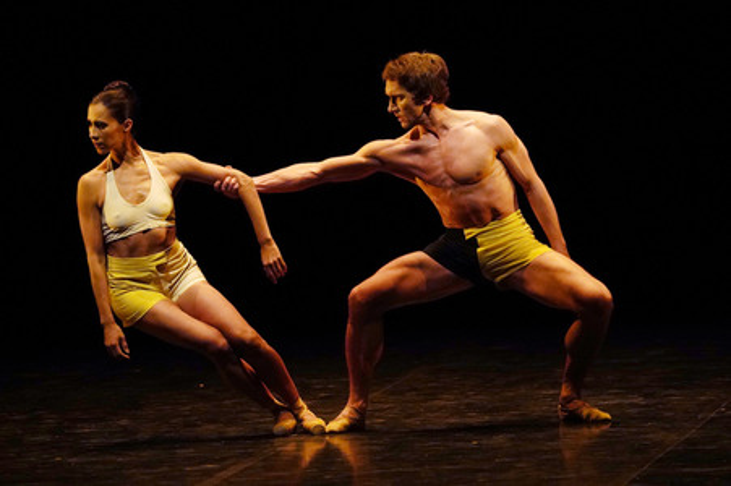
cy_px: 243
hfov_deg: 5.9
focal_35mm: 350
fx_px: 7102
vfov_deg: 3.9
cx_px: 366
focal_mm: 350
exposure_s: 1/250
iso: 6400
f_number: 6.3
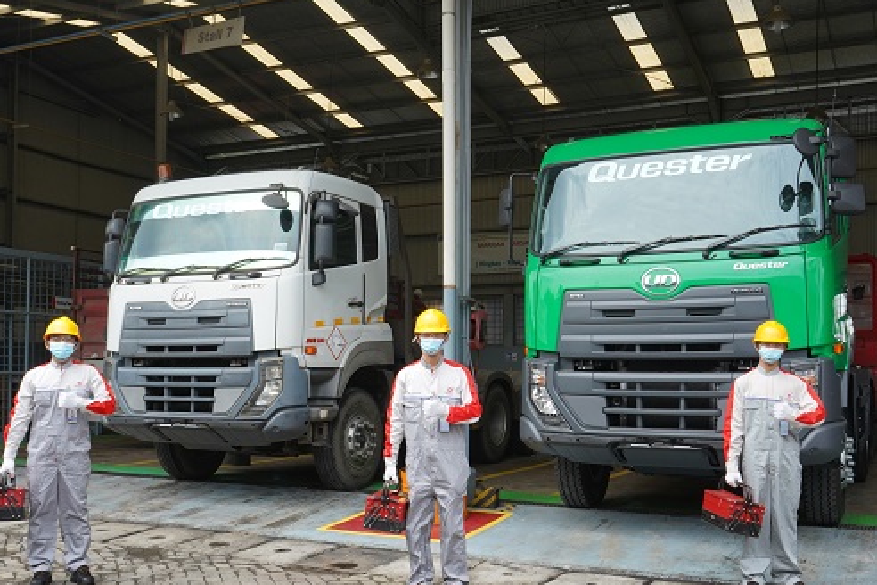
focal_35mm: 39
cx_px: 421
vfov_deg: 34.1
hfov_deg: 49.5
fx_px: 950
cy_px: 335
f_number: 16
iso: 800
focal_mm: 32
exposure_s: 1/160
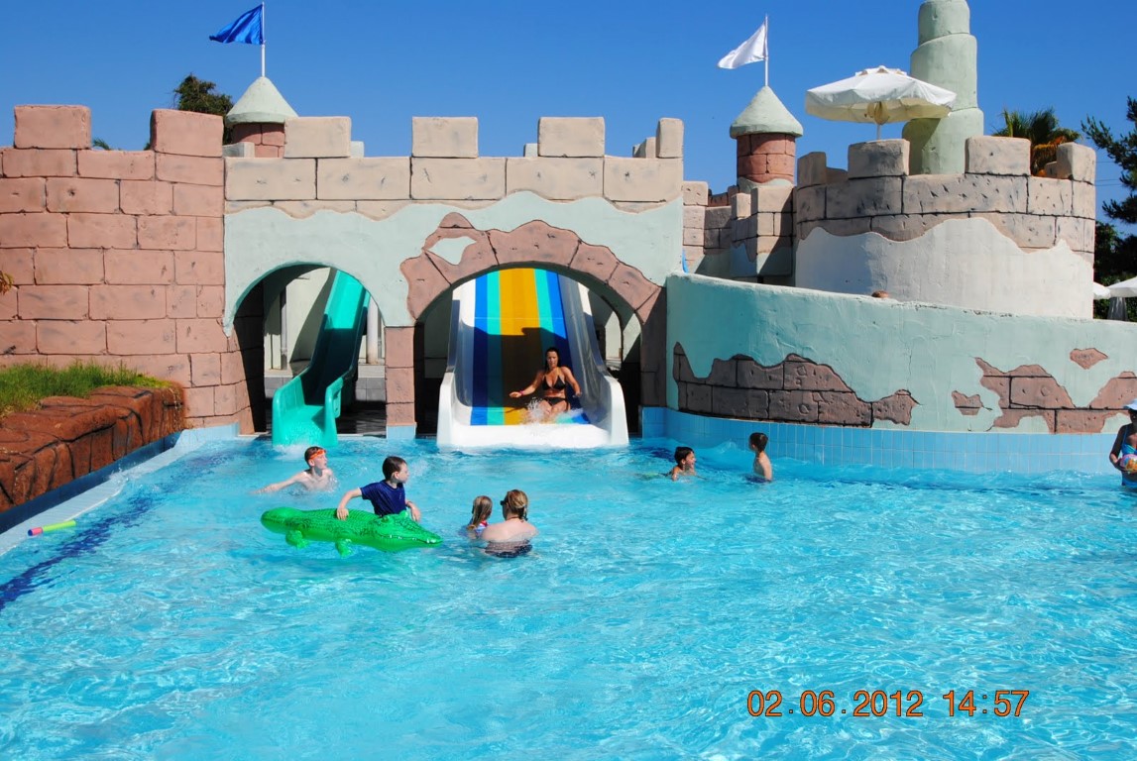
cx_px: 568
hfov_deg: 53.1
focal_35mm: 36
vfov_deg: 37.0
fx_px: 1138
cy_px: 380
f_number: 9
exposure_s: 1/320
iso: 100
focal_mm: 24
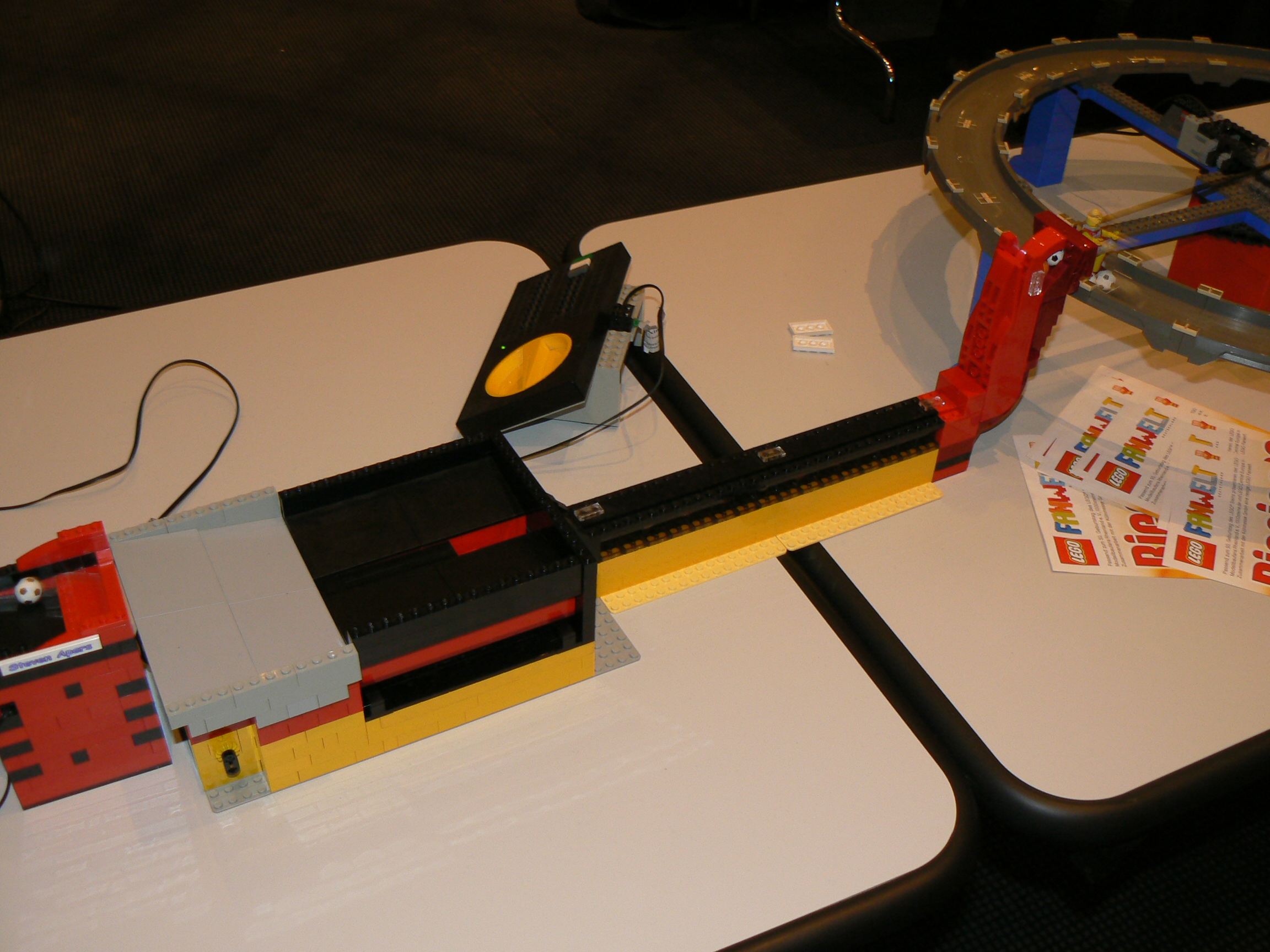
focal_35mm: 36
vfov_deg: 39.7
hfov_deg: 51.4
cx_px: 635
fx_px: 1321
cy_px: 476
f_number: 2.8
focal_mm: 6
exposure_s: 1/25
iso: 100
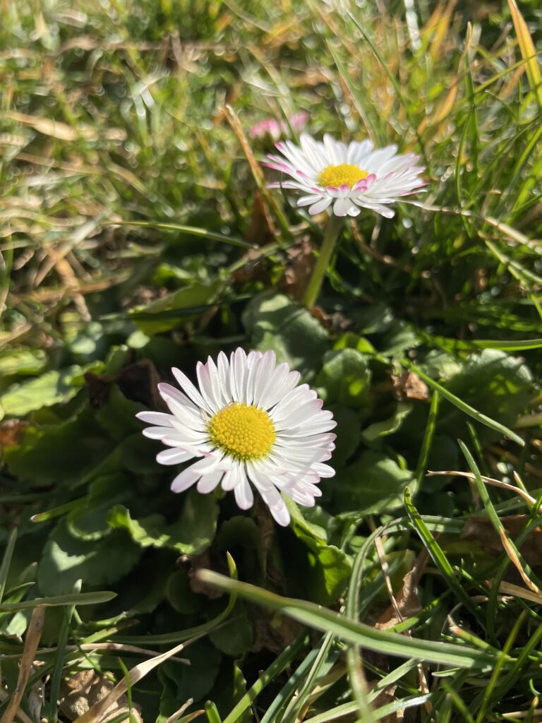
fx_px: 543
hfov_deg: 53.1
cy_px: 362
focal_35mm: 26
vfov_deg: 67.3
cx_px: 271
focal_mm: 4.2
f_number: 1.6
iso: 32
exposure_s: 1/4132
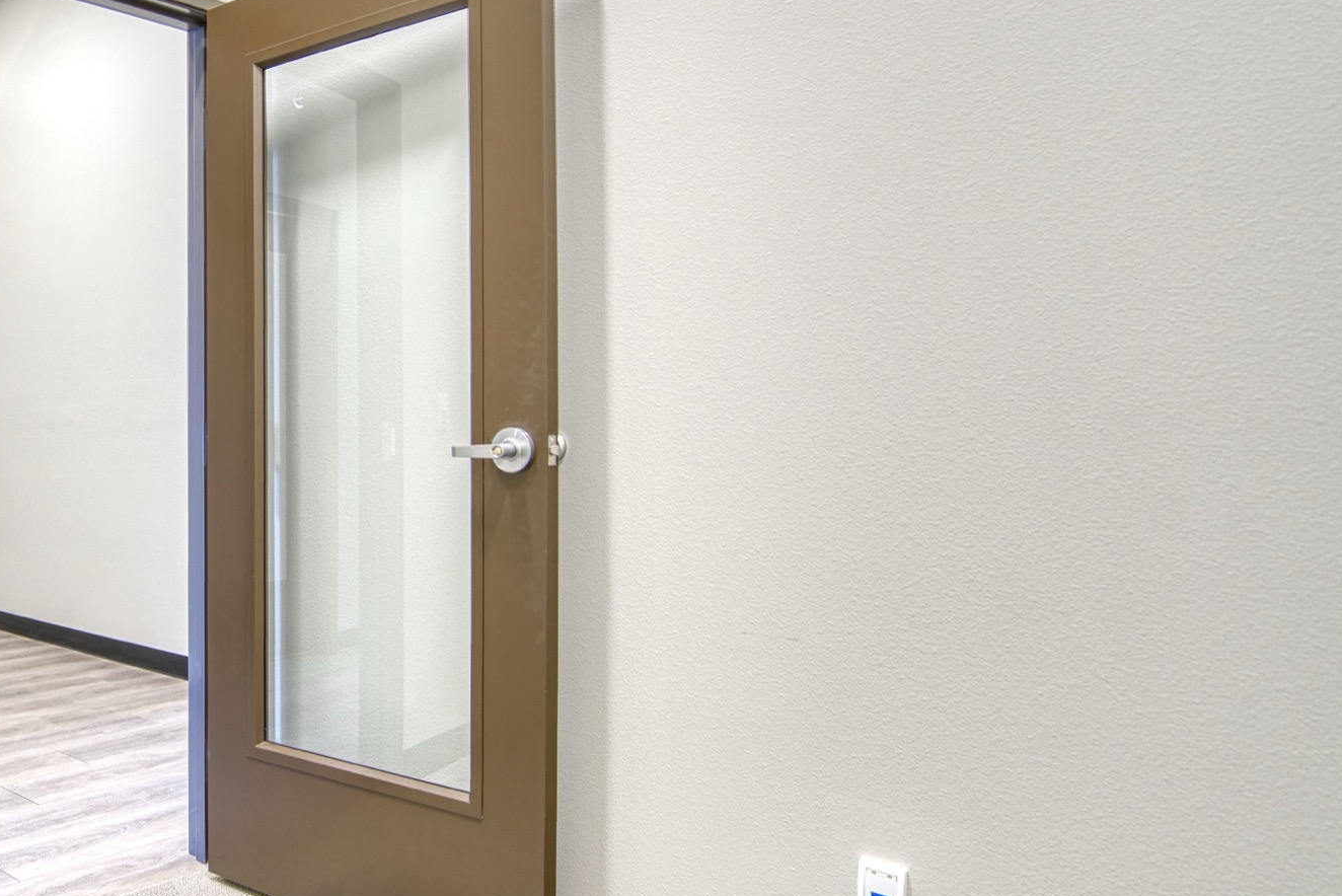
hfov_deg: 57.5
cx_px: 217
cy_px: 432
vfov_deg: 45.0
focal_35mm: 29
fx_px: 1081
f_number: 4
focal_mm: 16
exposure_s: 1/30
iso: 500
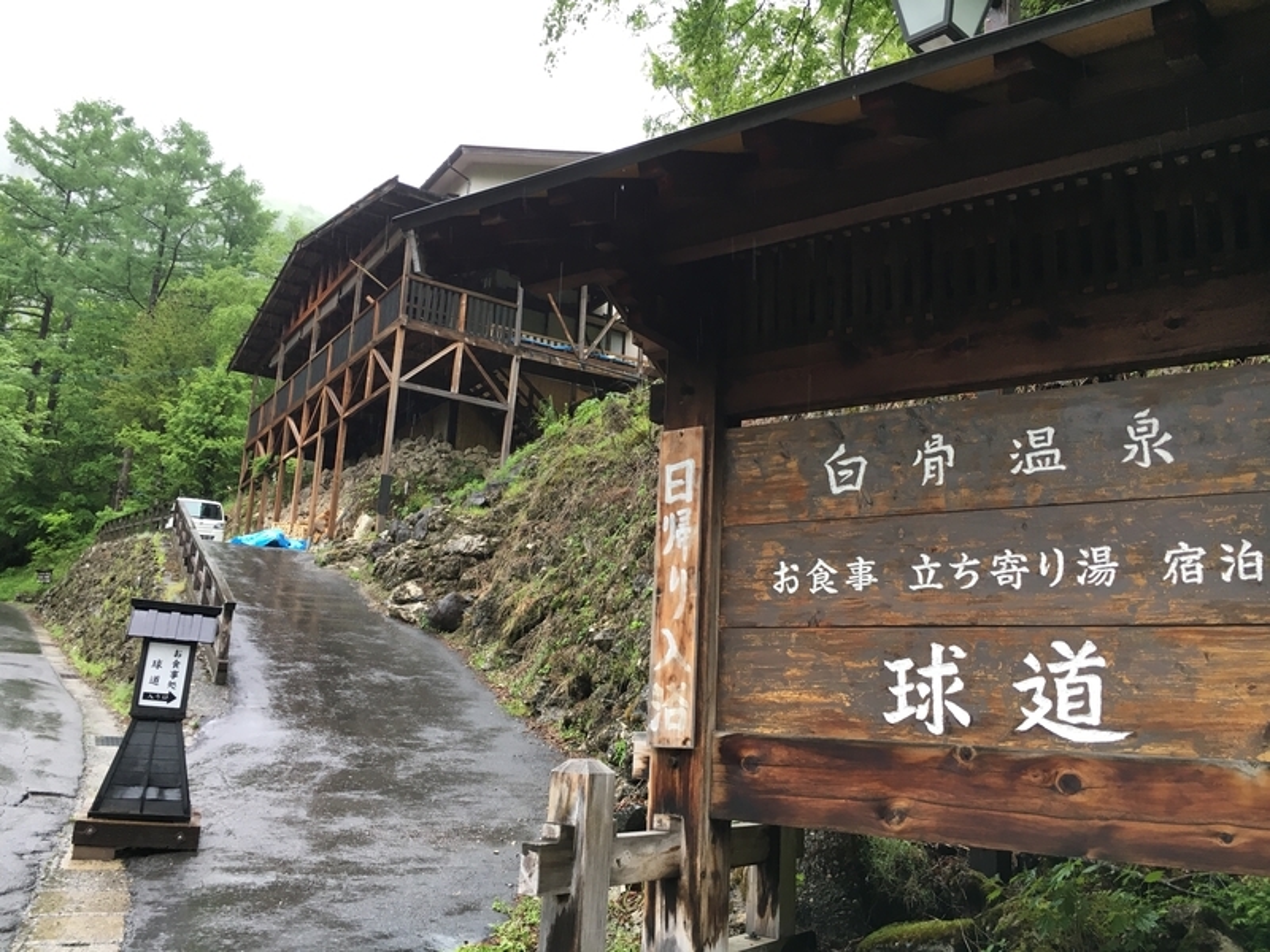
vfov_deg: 48.2
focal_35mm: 29
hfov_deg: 61.7
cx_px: 635
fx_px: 1064
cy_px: 476
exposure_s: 1/30
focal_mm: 4.15
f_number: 2.2
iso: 25
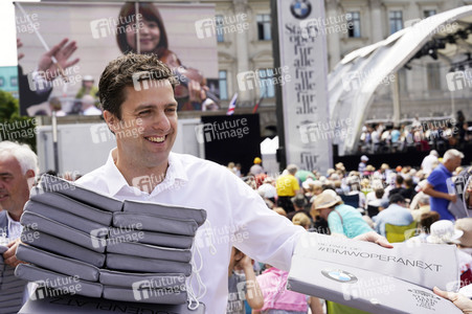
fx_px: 747
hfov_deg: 35.1
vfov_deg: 23.7
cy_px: 157
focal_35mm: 57
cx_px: 236
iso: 200
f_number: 8
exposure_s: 1/400
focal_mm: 57
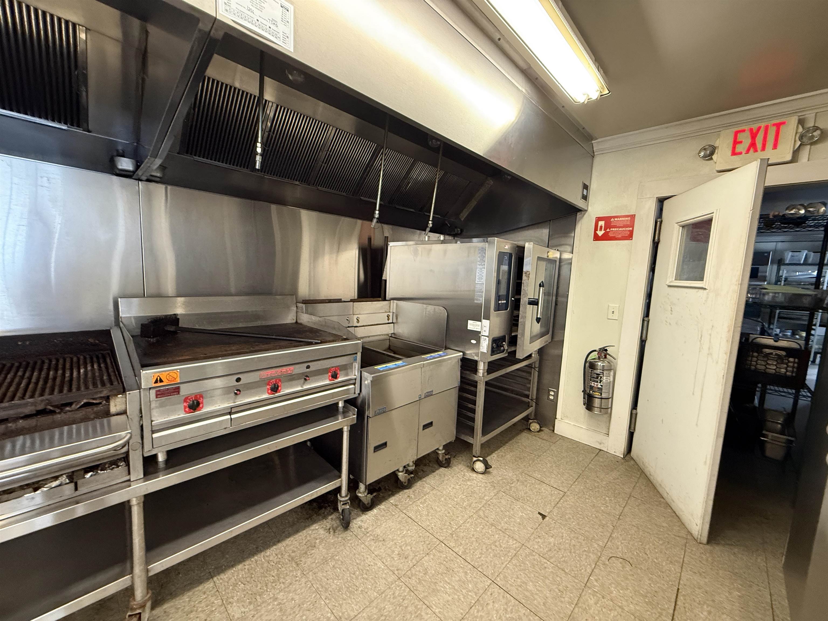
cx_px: 414
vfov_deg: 85.7
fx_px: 335
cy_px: 310
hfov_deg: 102.1
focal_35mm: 14
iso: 400
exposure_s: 1/41
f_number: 2.2
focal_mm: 2.22
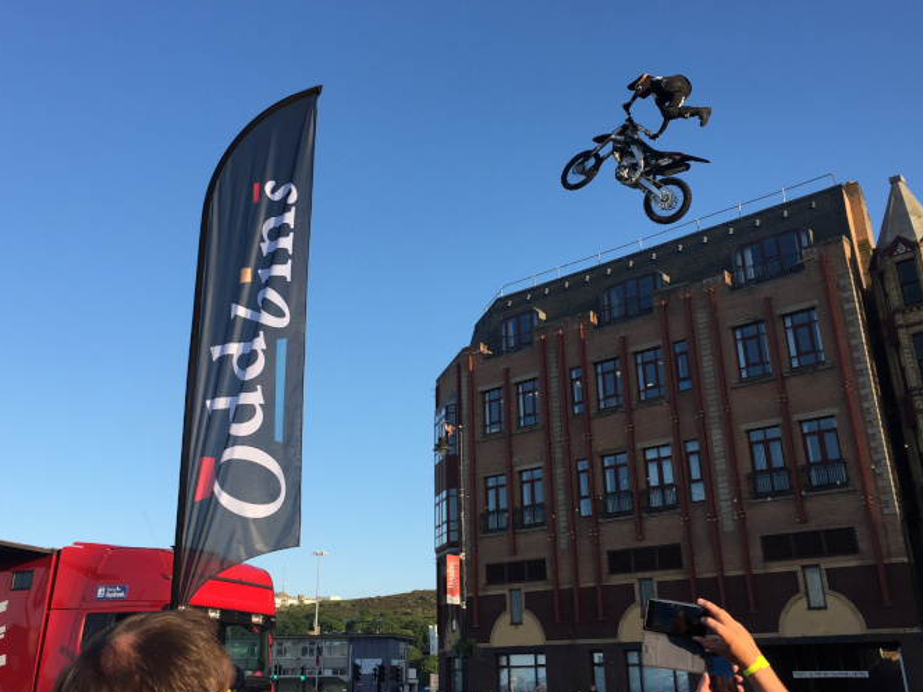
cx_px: 480
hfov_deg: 52.6
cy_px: 294
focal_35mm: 35
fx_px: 933
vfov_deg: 40.6
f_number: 2.2
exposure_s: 1/879
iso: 32
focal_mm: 4.15
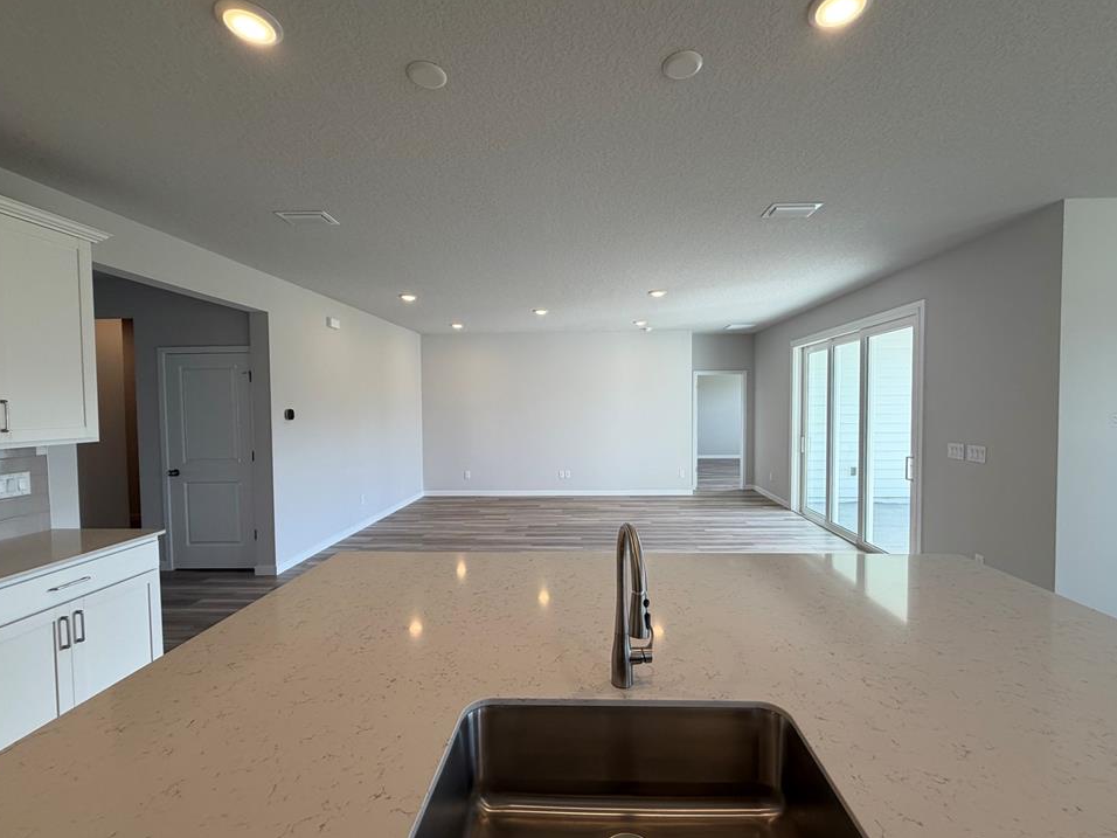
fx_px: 484
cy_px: 420
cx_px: 583
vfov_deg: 81.7
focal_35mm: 15
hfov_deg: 98.1
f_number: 2.2
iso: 64
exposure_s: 1/120
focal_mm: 2.22
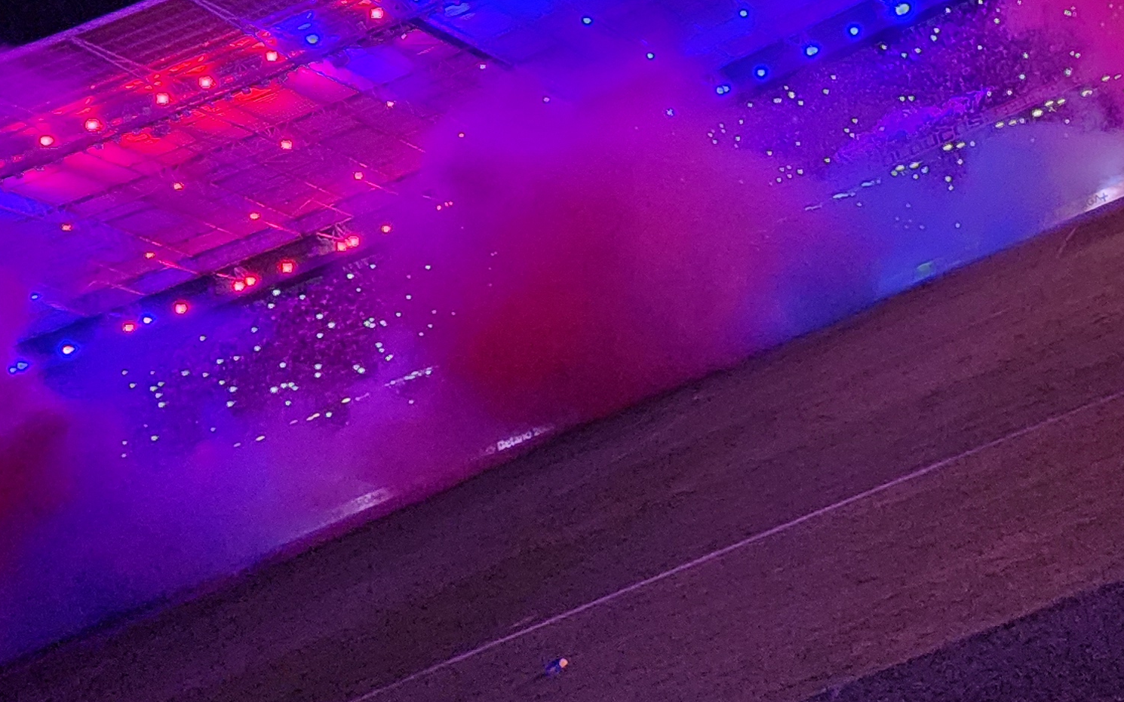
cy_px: 159
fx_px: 1133
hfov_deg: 47.0
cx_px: 1030
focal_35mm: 37
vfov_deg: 33.6
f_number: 2.2
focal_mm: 2.2
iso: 400
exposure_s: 1/30
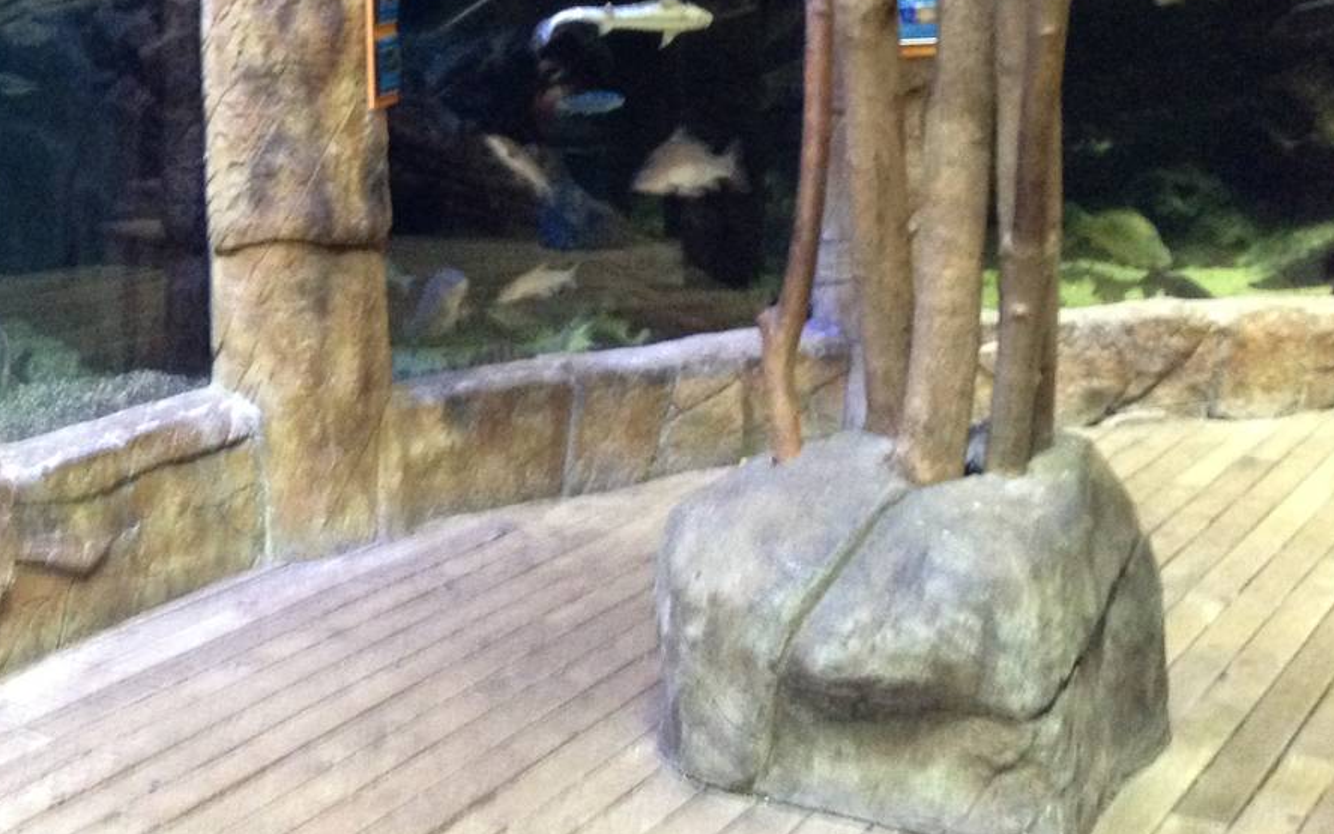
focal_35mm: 63
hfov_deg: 31.2
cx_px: 176
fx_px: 2290
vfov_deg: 19.9
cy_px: -36
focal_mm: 4.12
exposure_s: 1/15
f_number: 2.4
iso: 400
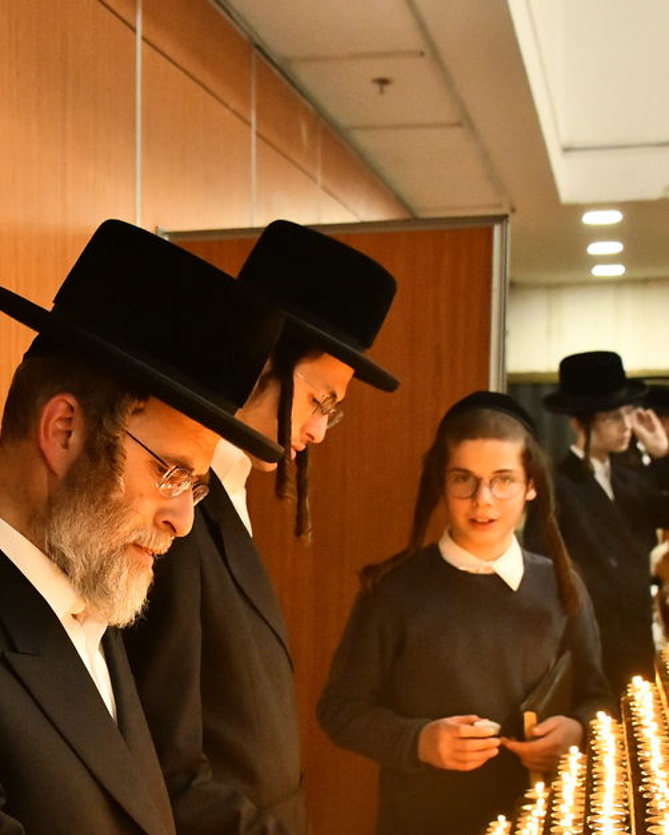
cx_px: 123
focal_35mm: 67
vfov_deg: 28.1
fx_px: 1657
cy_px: 547
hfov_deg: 22.5
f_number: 5.6
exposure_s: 1/200
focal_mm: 32
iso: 5000
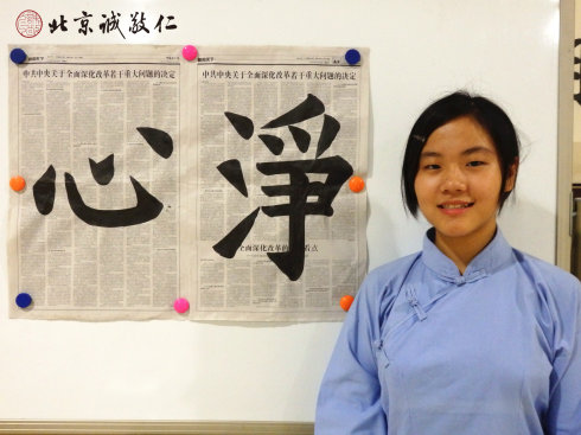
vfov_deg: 38.6
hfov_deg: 50.2
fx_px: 621
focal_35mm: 37
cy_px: 218
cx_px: 290
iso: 800
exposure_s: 1/30
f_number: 3.6
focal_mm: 6.6
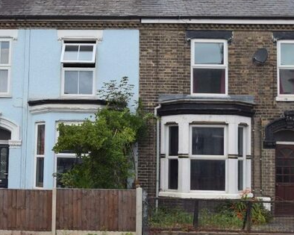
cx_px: 104
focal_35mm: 60
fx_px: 522
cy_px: 109
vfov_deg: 25.4
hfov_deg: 31.3
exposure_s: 1/160
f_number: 6.3
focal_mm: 24
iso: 100
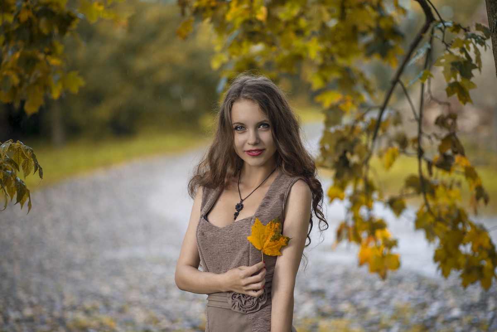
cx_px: 248
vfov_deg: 16.1
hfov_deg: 23.9
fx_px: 1174
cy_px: 166
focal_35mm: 85
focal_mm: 85
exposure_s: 1/320
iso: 100
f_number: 2
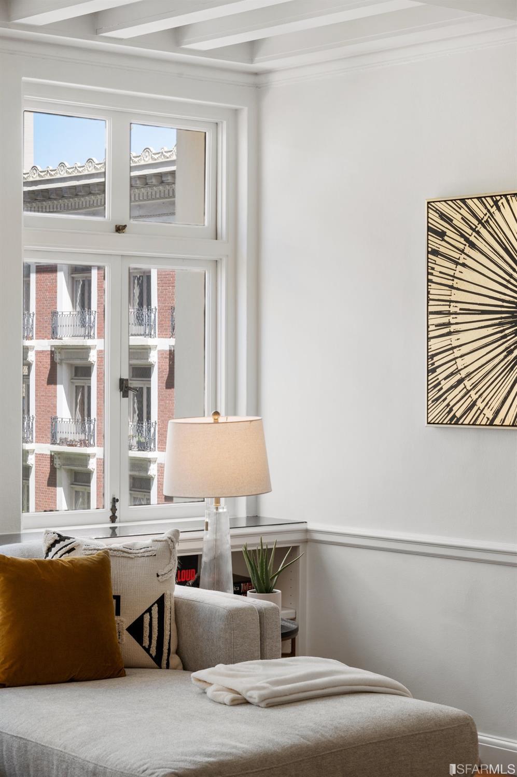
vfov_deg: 27.4
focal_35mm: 74
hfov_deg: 18.4
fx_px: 1596
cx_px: 258
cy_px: 388
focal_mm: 74
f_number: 9
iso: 400
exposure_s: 1/50
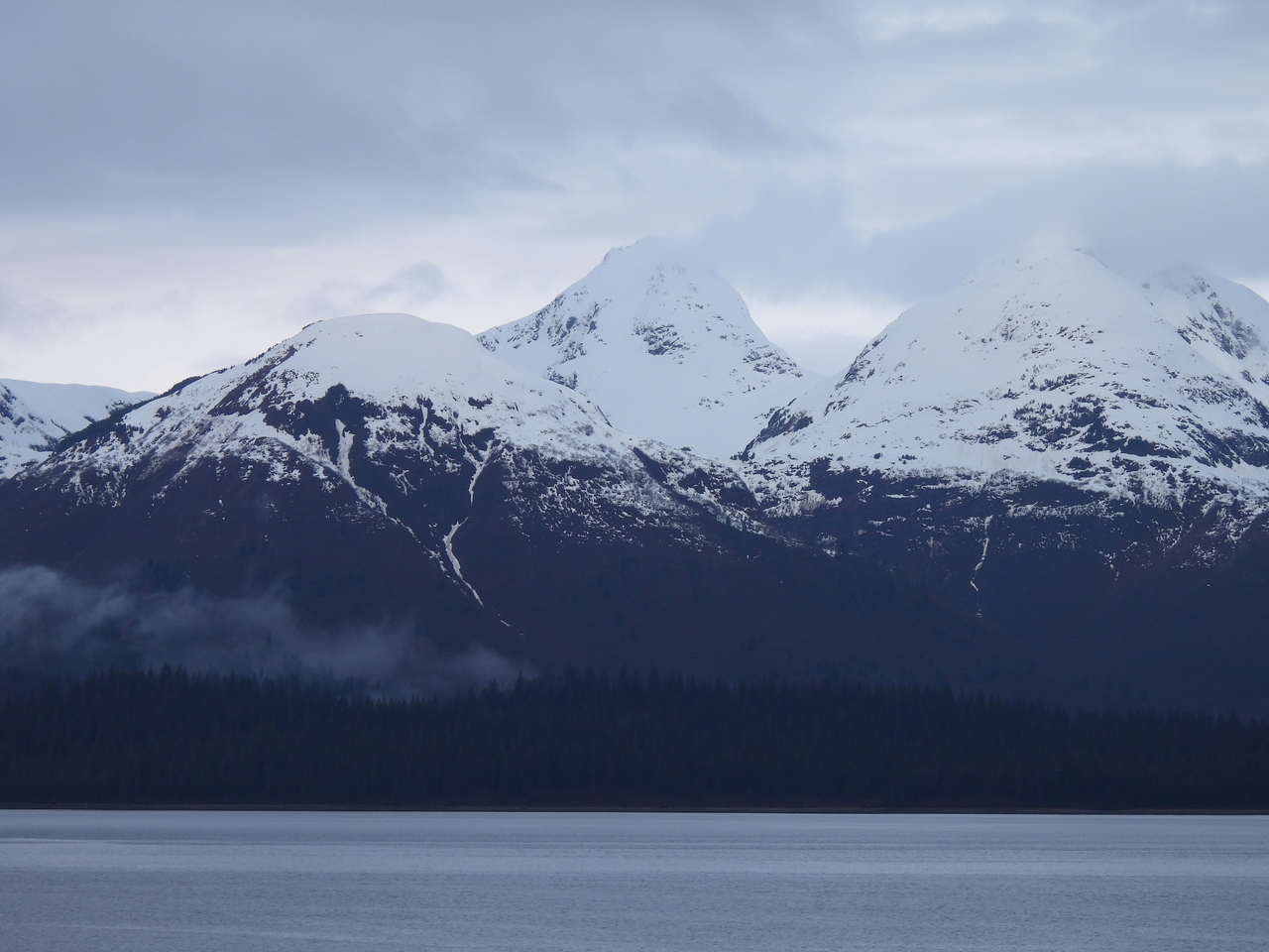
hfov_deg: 9.9
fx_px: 7332
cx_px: 634
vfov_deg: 7.4
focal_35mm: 200
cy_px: 476
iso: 100
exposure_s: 1/500
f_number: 4.5
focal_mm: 35.7
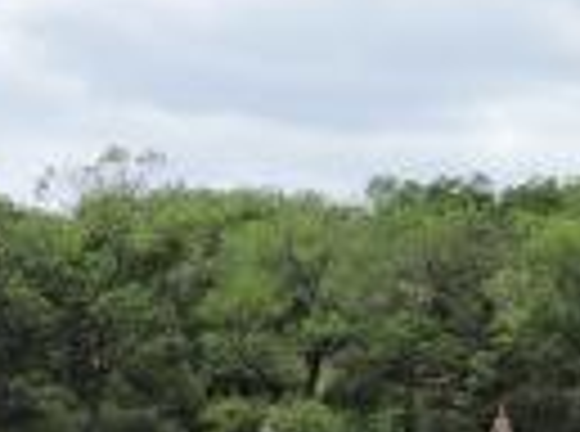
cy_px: 324
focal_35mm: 171
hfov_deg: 11.2
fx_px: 2857
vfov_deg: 8.6
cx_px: 836
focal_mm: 9.8
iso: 100
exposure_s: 1/1000
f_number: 3.7
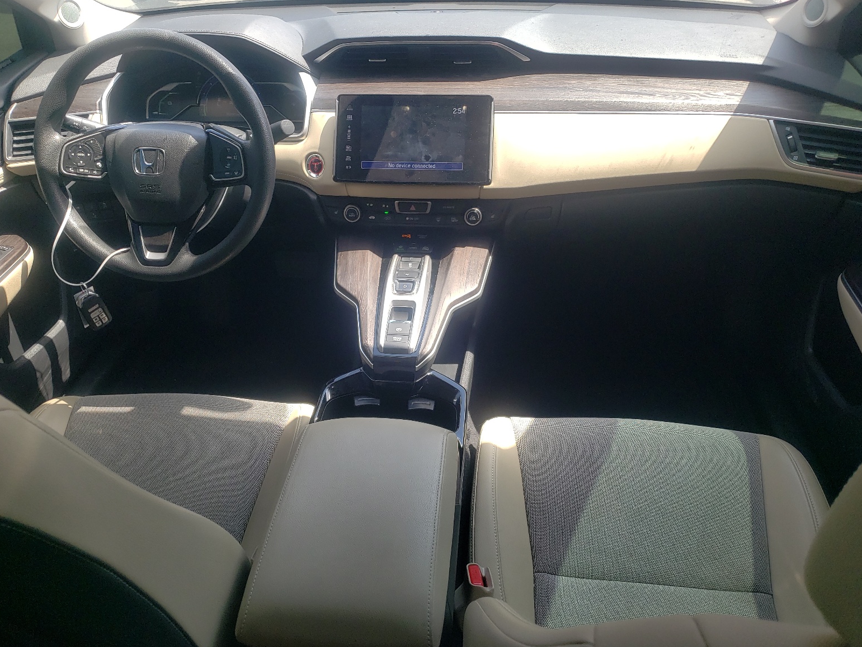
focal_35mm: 27
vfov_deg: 51.4
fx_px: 672
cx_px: 428
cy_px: 329
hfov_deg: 65.3
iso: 50
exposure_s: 1/526
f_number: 1.5
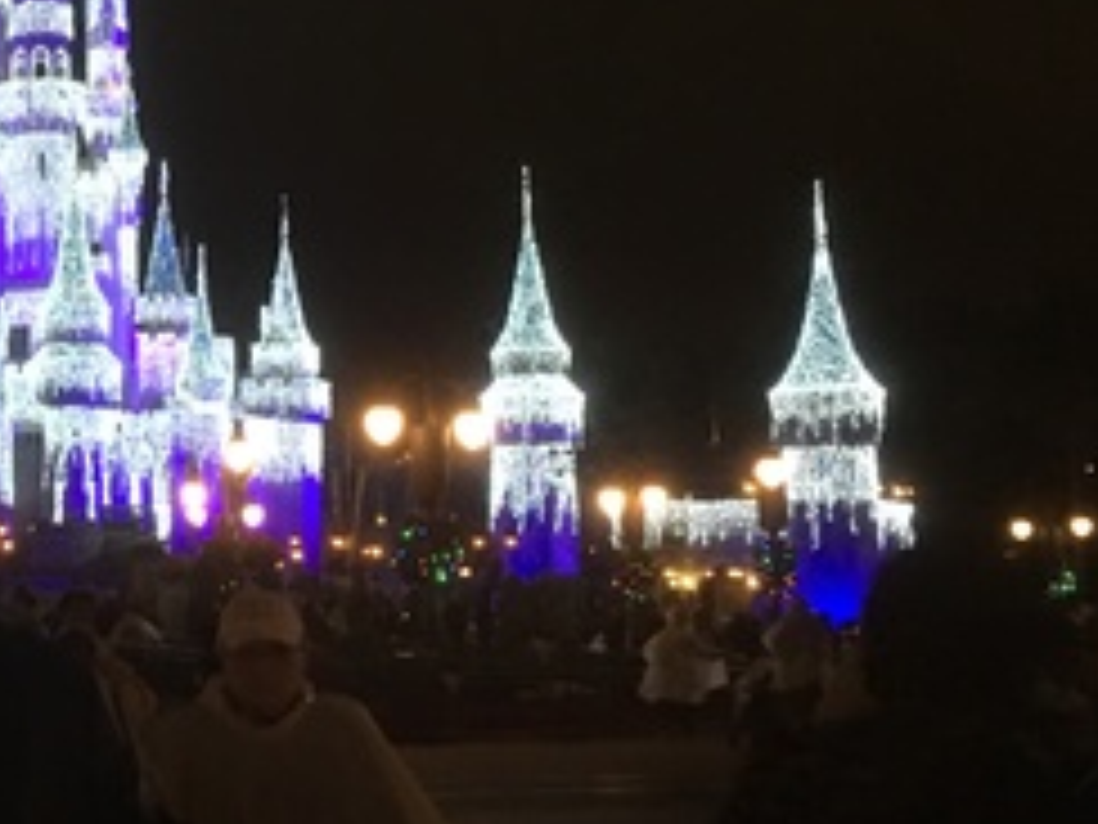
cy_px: 369
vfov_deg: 19.4
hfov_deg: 24.6
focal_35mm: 76
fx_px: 2411
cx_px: 32
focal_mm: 4.15
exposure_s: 1/4
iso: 80
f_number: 2.2
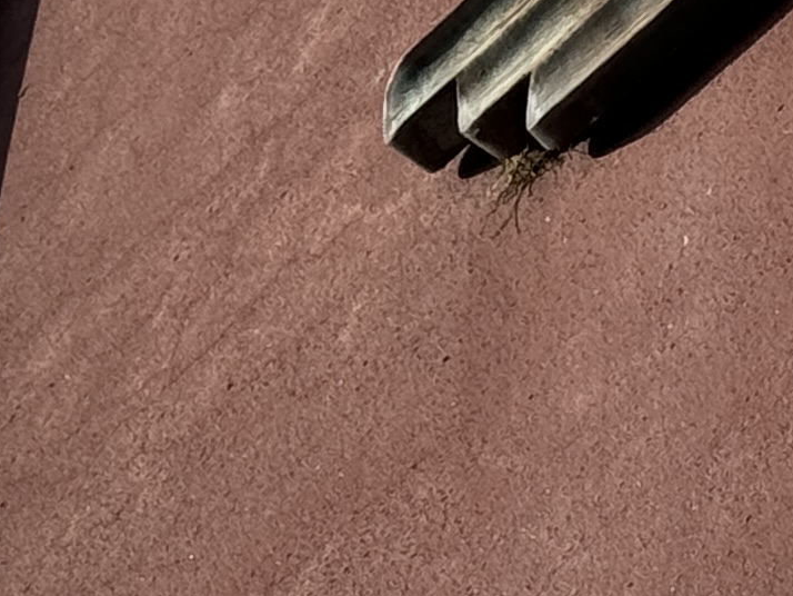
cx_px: 614
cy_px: -495
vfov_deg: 5.4
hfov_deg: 7.3
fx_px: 6210
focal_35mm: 271
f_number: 1.78
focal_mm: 6.86
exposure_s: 1/4608
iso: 64
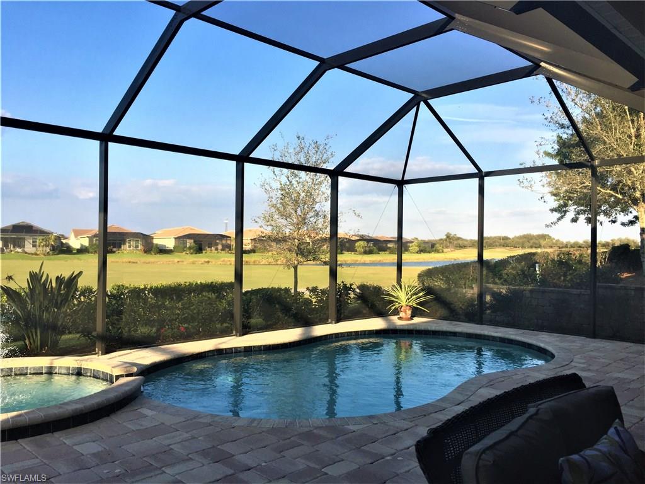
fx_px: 540
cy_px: 242
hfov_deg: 61.7
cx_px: 322
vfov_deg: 48.2
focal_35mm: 29
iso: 32
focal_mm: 4.15
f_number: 2.2
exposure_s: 1/628
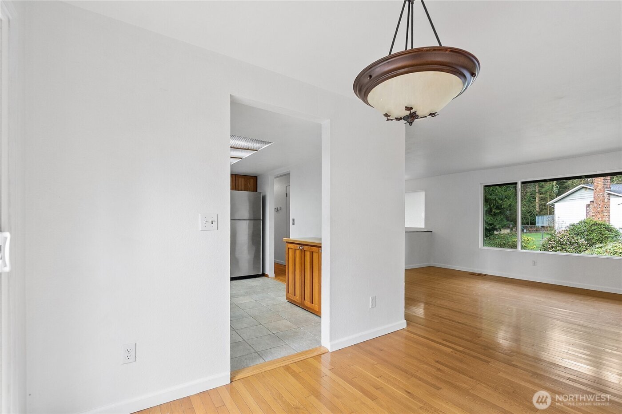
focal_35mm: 15
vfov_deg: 77.3
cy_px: 207
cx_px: 311
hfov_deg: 100.4
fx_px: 259
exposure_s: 1/13
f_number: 5.6
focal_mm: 10
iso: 400
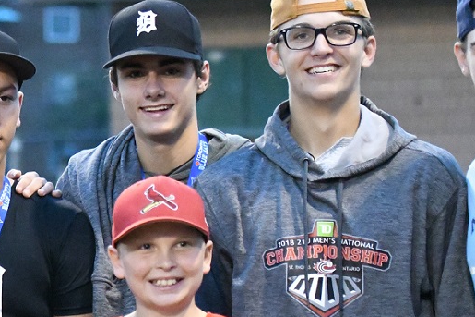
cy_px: 297
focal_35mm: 240
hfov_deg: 8.5
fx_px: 3165
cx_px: -59
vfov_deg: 5.7
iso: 25600
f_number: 2.8
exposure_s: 1/1000
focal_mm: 70
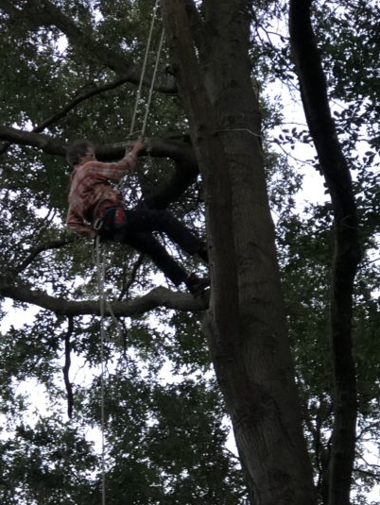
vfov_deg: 17.9
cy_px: 412
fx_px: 1594
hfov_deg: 13.6
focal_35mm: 109
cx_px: 122
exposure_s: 1/60
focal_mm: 6.6
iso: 320
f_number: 2.8
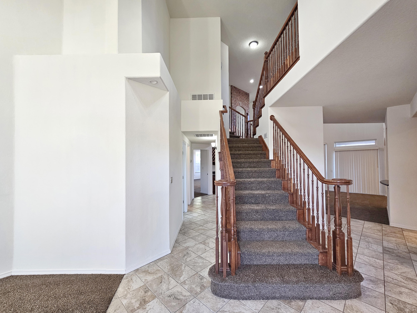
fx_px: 157
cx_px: 208
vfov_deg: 89.9
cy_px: 156
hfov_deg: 106.2
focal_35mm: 13
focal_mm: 2.2
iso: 100
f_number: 2.2
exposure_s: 1/60
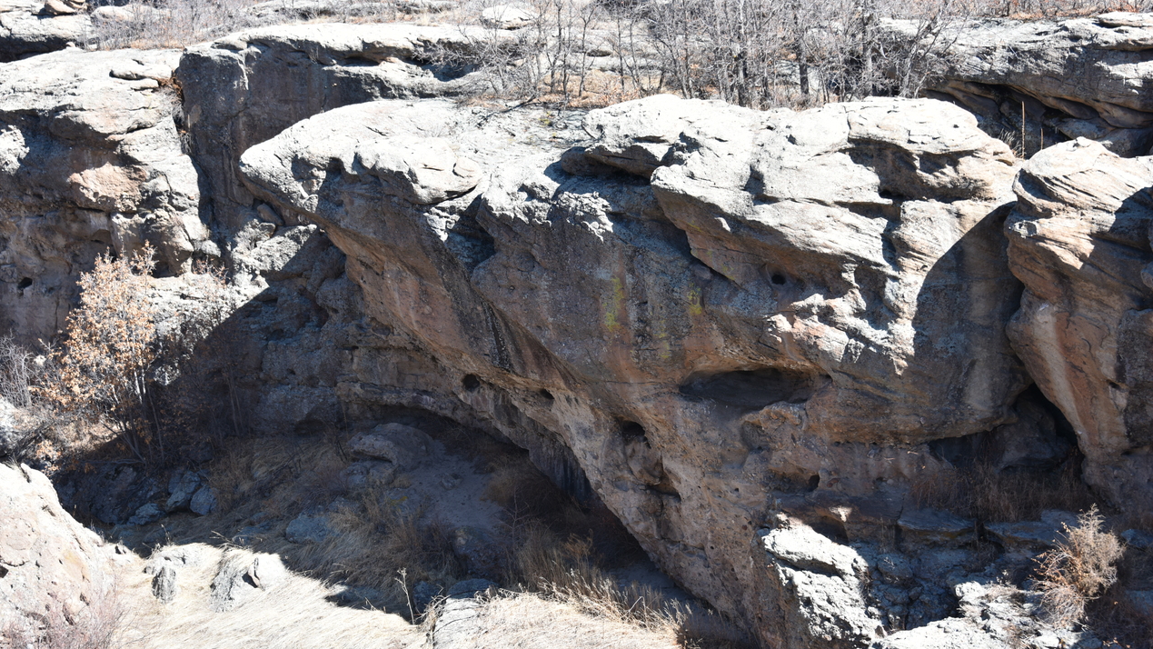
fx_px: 2263
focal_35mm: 74
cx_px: 576
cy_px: 293
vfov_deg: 16.3
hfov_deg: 28.6
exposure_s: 1/160
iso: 100
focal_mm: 70
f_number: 6.3
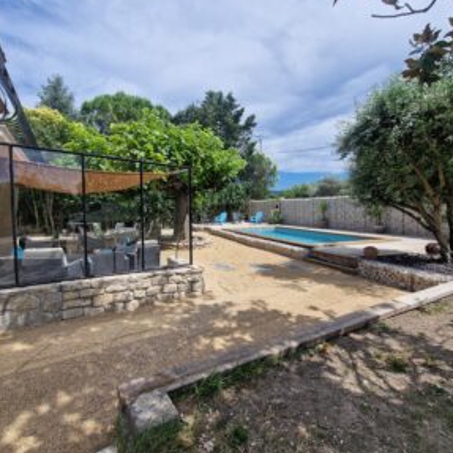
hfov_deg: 87.1
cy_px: 219
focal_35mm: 16
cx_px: 200
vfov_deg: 87.4
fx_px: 237
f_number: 2.2
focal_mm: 2.2
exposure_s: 1/3128
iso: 50
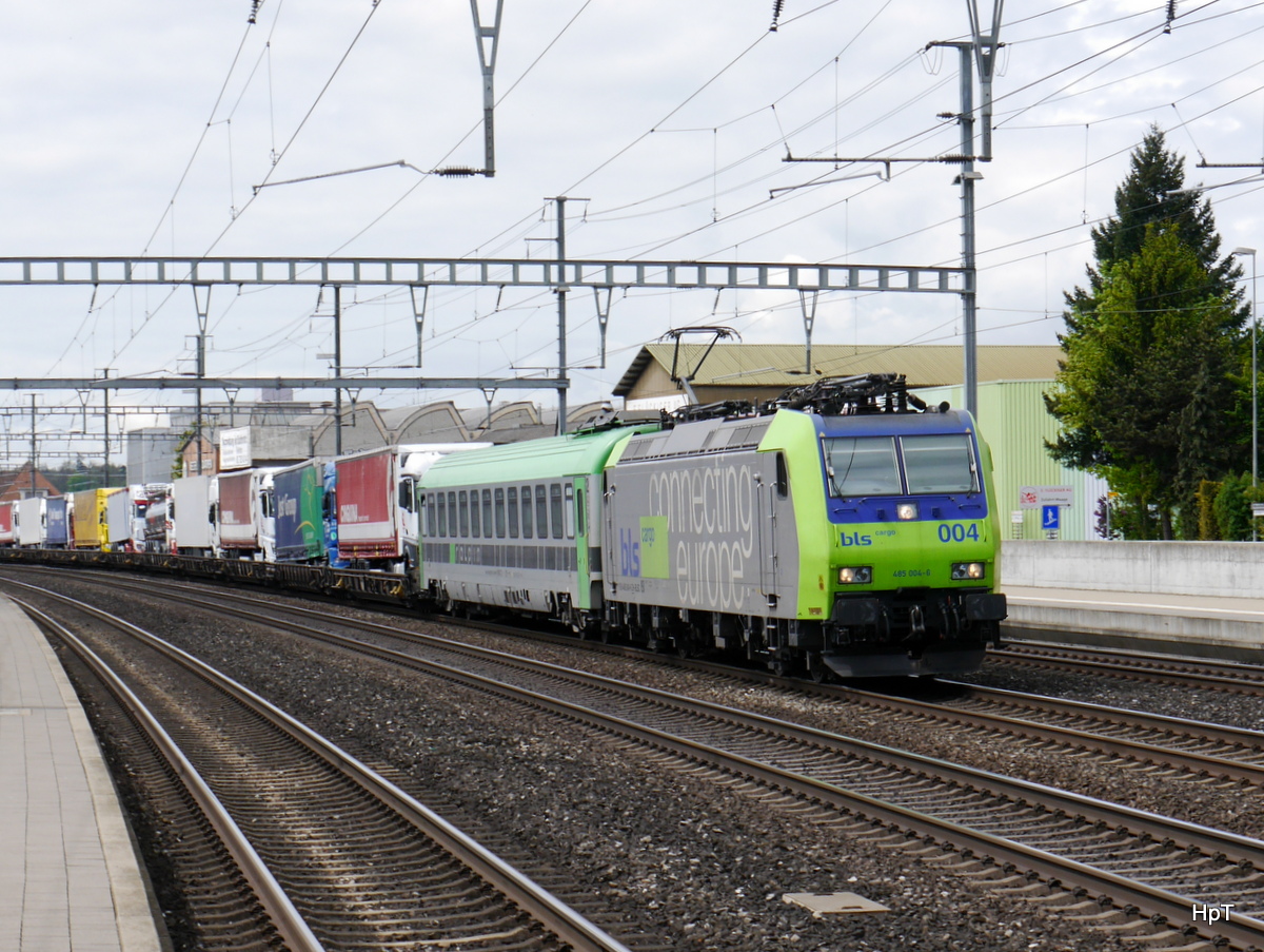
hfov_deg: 28.5
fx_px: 2486
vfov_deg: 21.7
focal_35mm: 68
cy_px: 476
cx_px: 632
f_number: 8
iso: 160
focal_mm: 34
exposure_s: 1/320
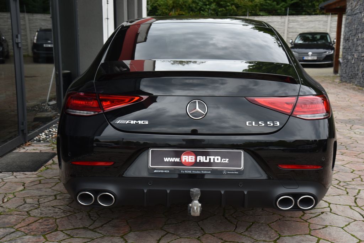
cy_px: 122
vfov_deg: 27.0
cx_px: 182
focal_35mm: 50
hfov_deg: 39.6
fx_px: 506
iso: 500
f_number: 5.6
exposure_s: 1/125
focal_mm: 50
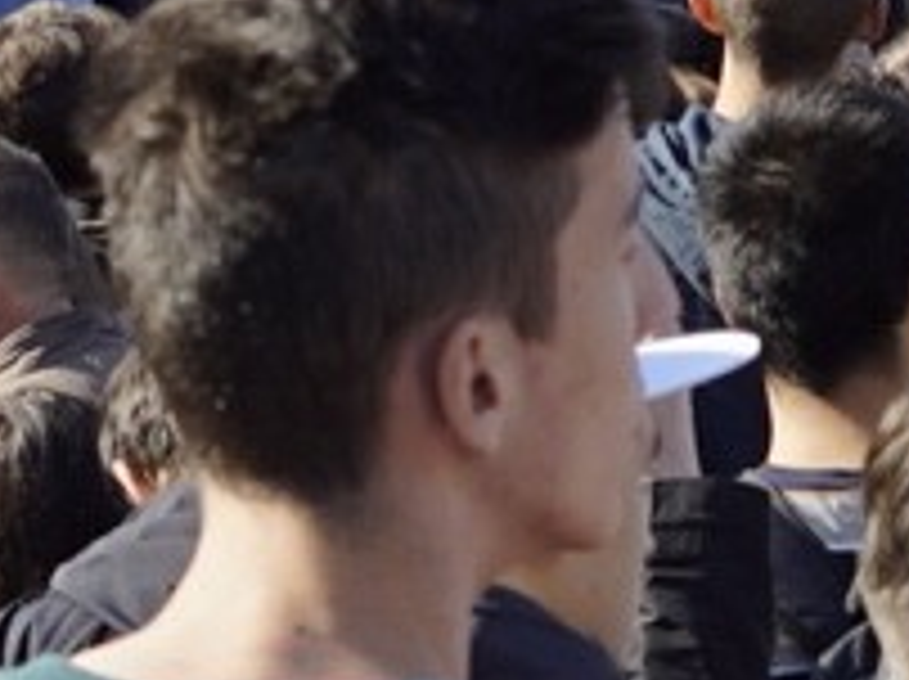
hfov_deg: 5.2
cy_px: -401
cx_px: 508
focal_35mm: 385
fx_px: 10098
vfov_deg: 3.8
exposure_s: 1/100
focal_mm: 50
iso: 100
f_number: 9
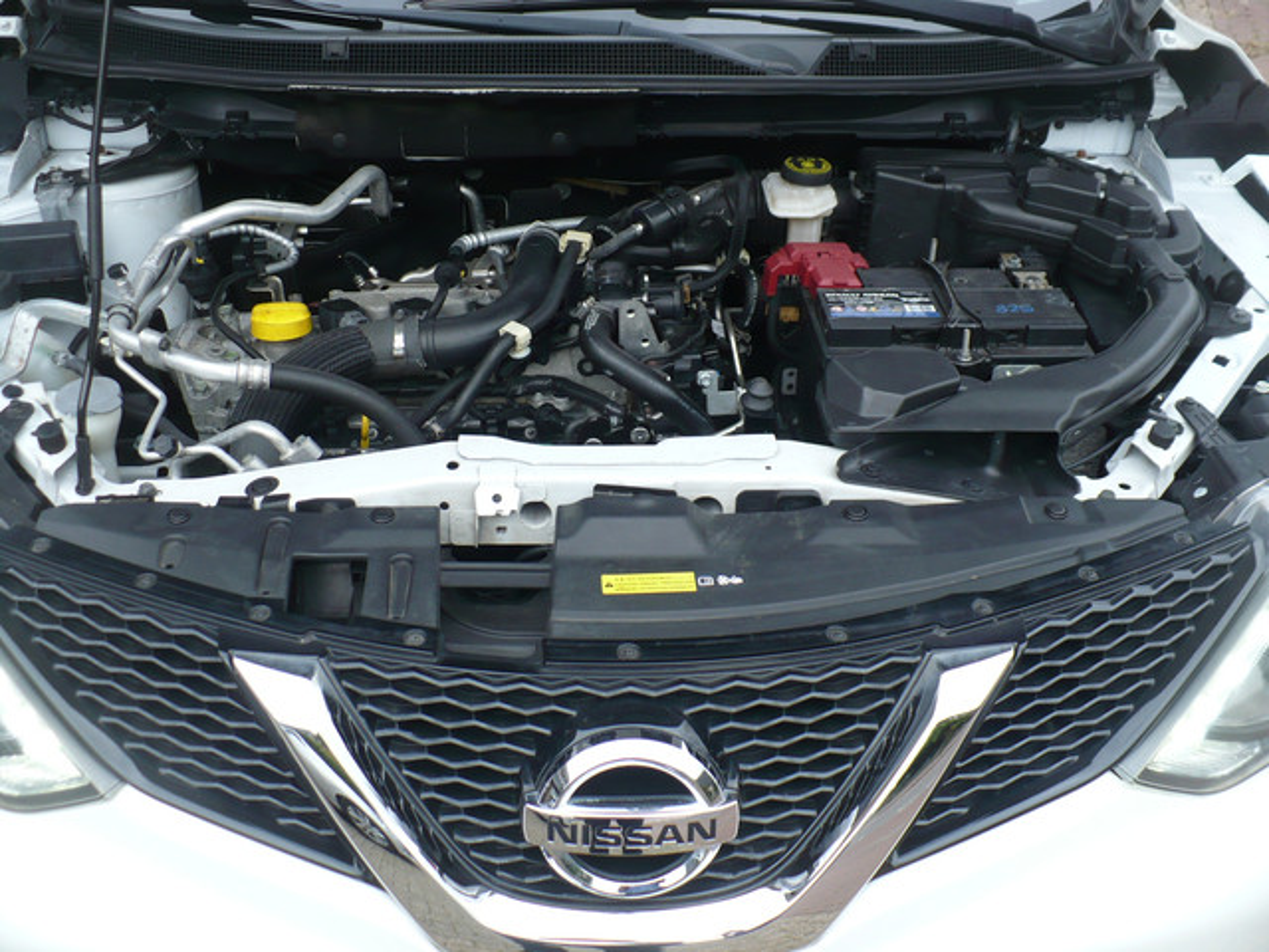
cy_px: 476
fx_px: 1356
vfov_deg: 38.7
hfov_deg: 50.1
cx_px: 634
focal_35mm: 37
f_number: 2.8
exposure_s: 1/160
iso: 100
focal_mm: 6.1
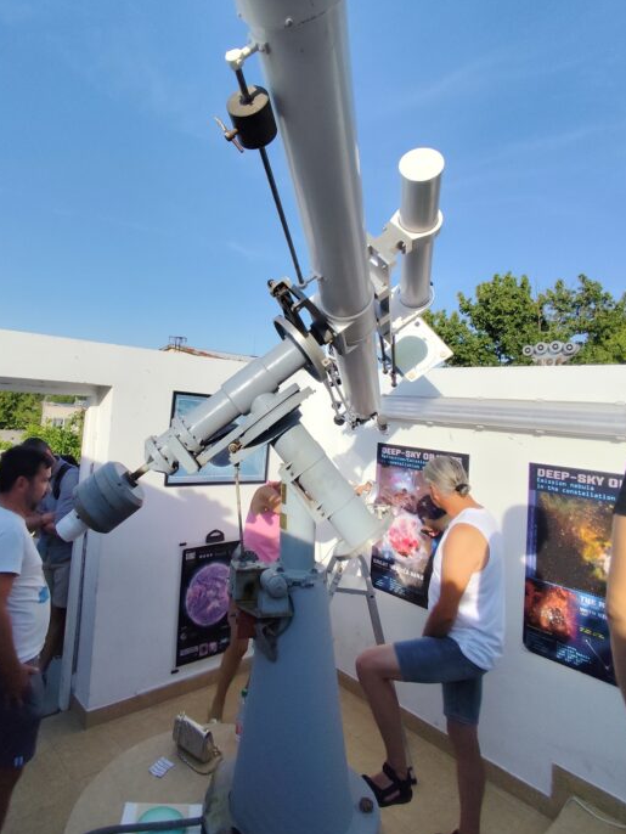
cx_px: 267
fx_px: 506
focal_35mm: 21
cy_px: 385
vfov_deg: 78.8
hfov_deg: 63.2
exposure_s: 1/1910
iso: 50
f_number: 2.2
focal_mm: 1.65
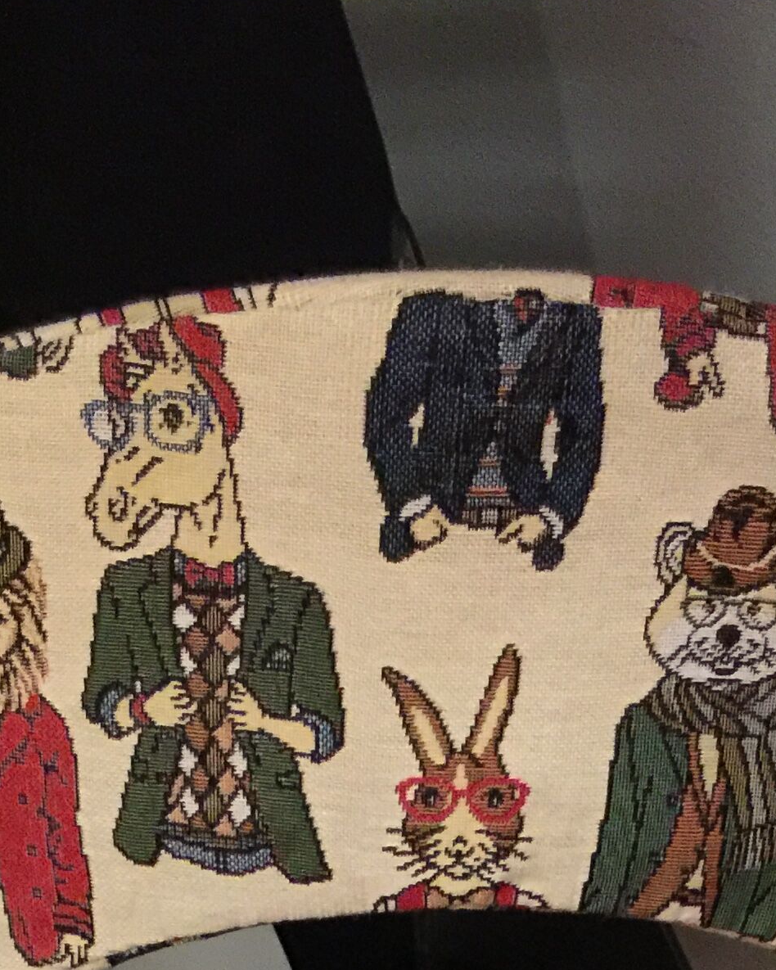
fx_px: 2239
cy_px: 1329
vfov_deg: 21.6
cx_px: 424
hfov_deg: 19.7
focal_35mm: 78
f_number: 2.2
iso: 250
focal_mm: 4.15
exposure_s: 1/8
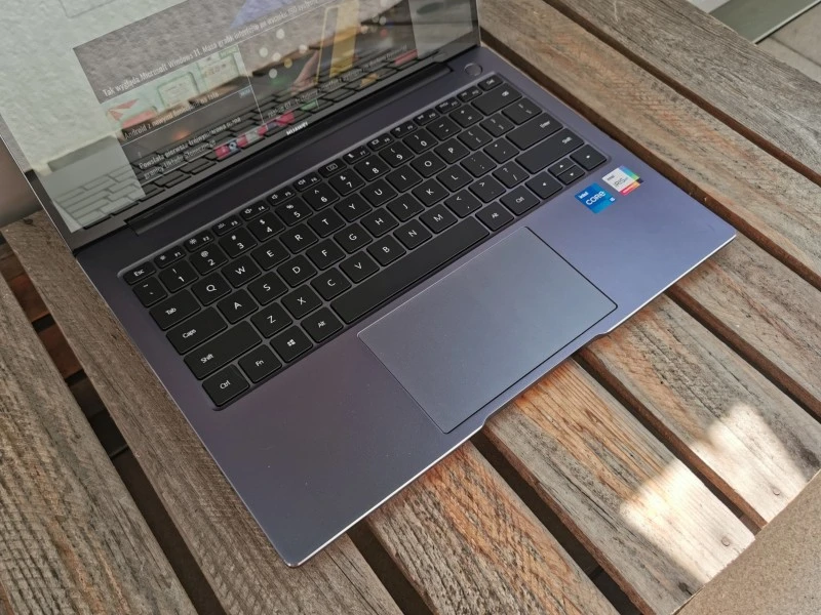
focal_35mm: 31
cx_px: 410
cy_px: 308
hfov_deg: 58.4
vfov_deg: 45.4
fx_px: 735
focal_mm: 5.56
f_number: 1.6
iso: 50
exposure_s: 1/445
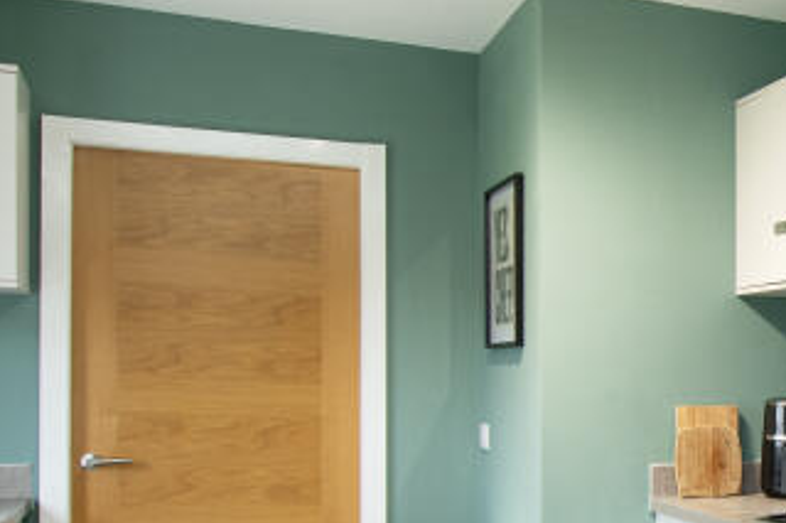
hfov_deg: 37.0
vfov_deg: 27.9
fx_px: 1047
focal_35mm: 48
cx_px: 781
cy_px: 341
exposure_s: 1/5
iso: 320
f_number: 8
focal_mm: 10
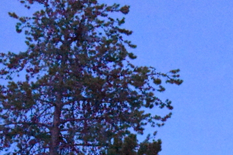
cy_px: 248
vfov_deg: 7.8
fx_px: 1120
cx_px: 280
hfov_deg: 11.6
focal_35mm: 173
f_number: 4.2
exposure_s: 1/50
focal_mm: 48
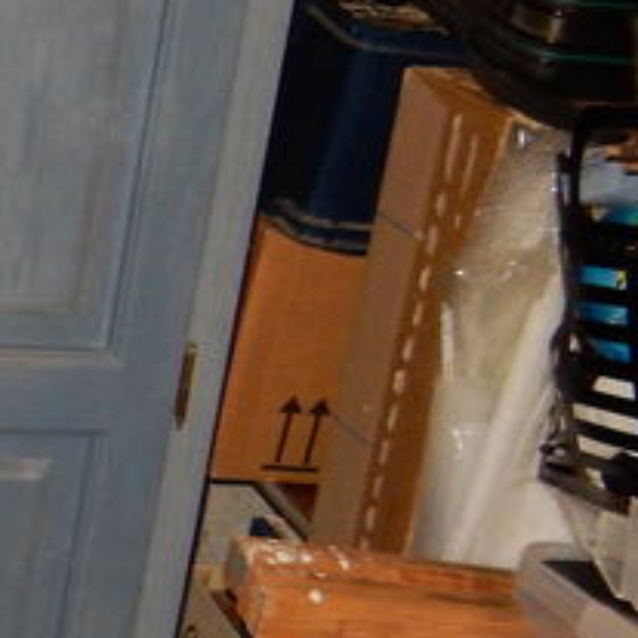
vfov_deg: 16.0
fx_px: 2231
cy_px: 40
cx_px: -857
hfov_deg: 12.8
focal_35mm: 107
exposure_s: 1/30
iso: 280
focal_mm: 4.5
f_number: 3.7
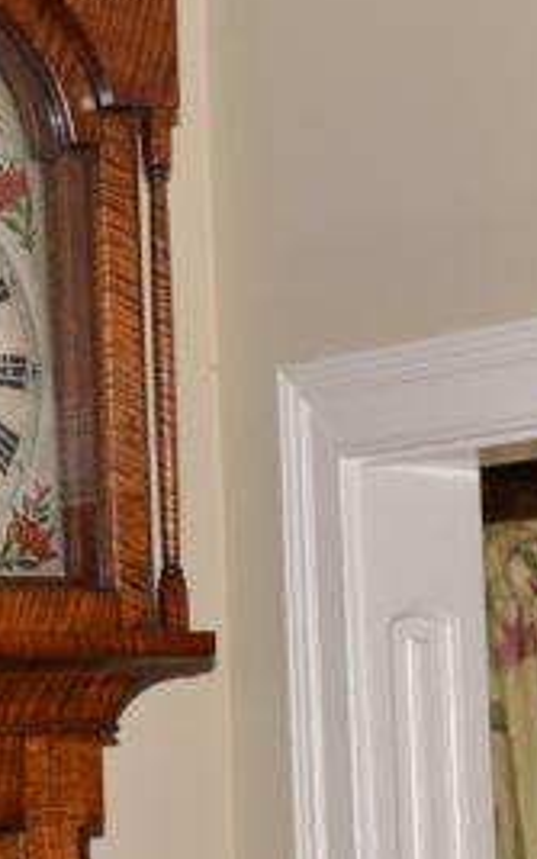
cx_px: -138
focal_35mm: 201
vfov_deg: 10.4
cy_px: 249
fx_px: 4709
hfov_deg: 6.5
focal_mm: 55
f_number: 5.6
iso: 400
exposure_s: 1/125
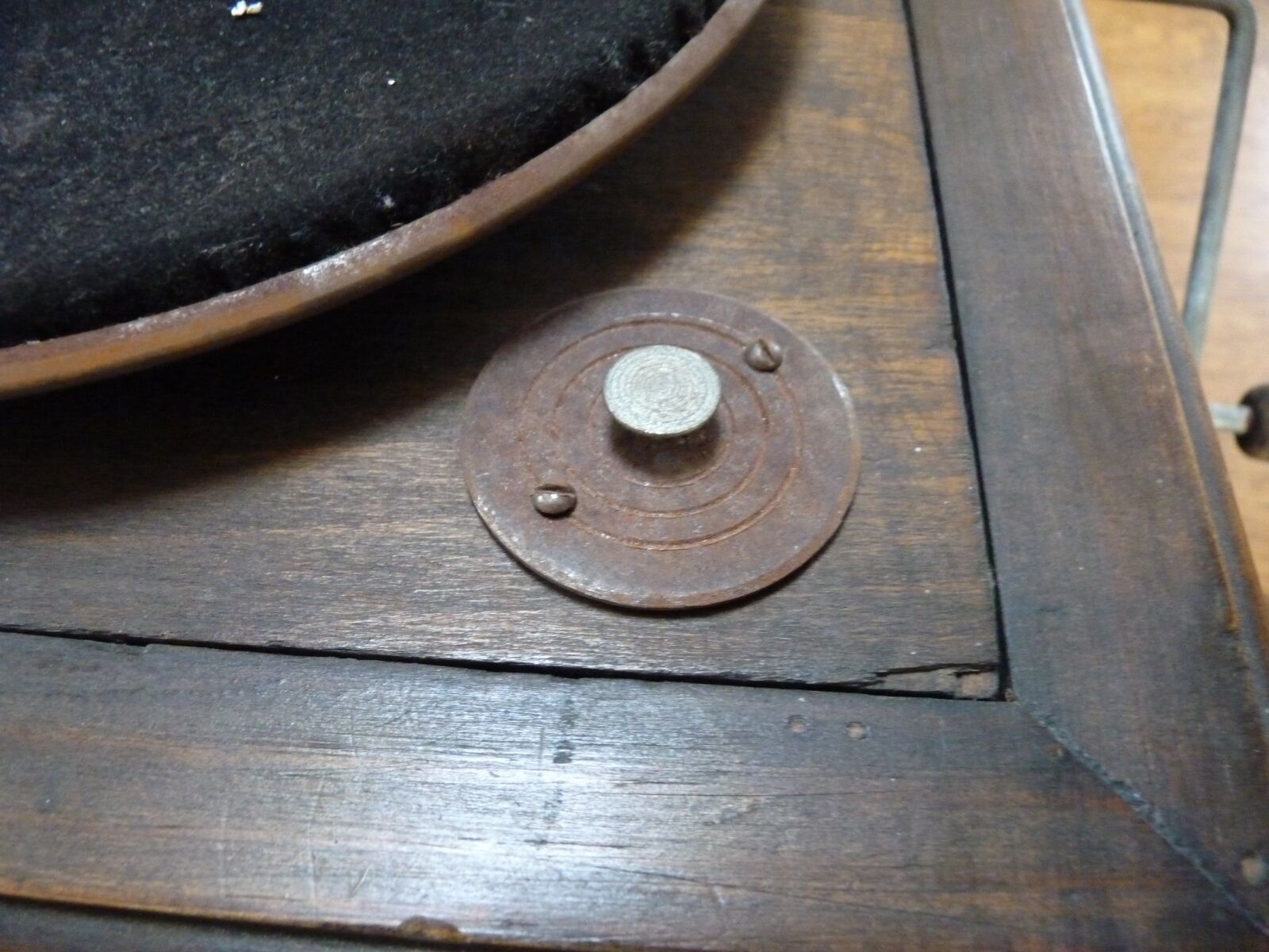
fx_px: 1026
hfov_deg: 63.4
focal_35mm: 28
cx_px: 634
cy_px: 476
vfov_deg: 49.7
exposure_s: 1/20
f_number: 2.8
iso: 800
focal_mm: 5
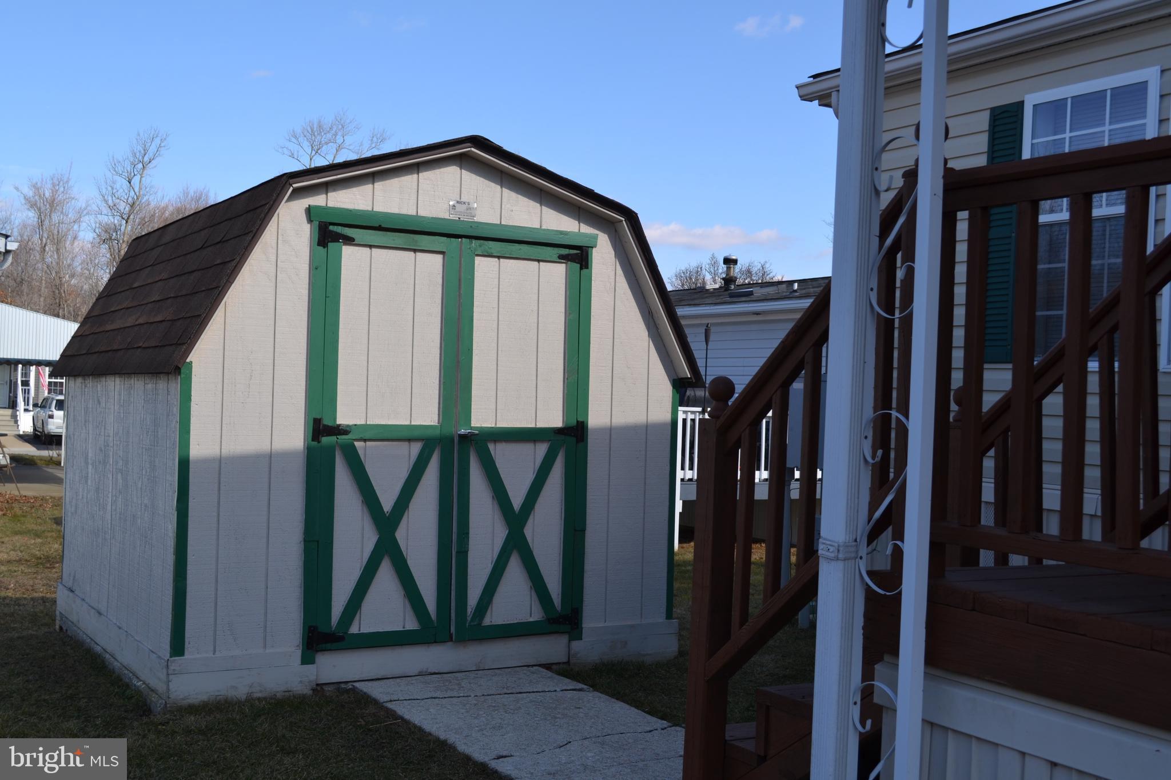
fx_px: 1268
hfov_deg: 49.6
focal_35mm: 39
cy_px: 390
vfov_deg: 34.2
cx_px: 586
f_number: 8
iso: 100
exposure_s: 1/250
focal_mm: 26
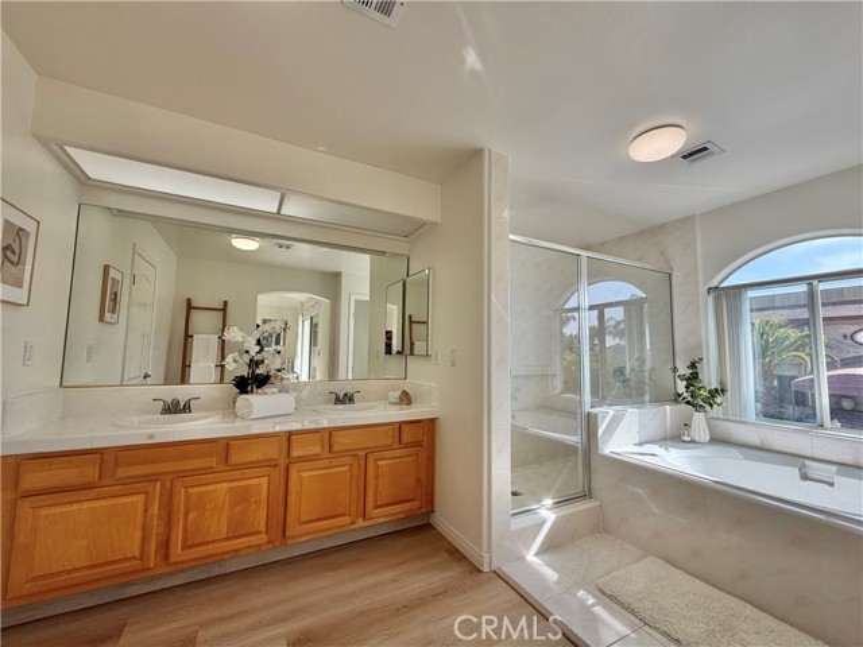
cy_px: 324
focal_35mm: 14
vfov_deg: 85.7
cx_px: 432
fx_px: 349
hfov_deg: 102.1
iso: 50
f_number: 2.2
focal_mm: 2.22
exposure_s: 1/336
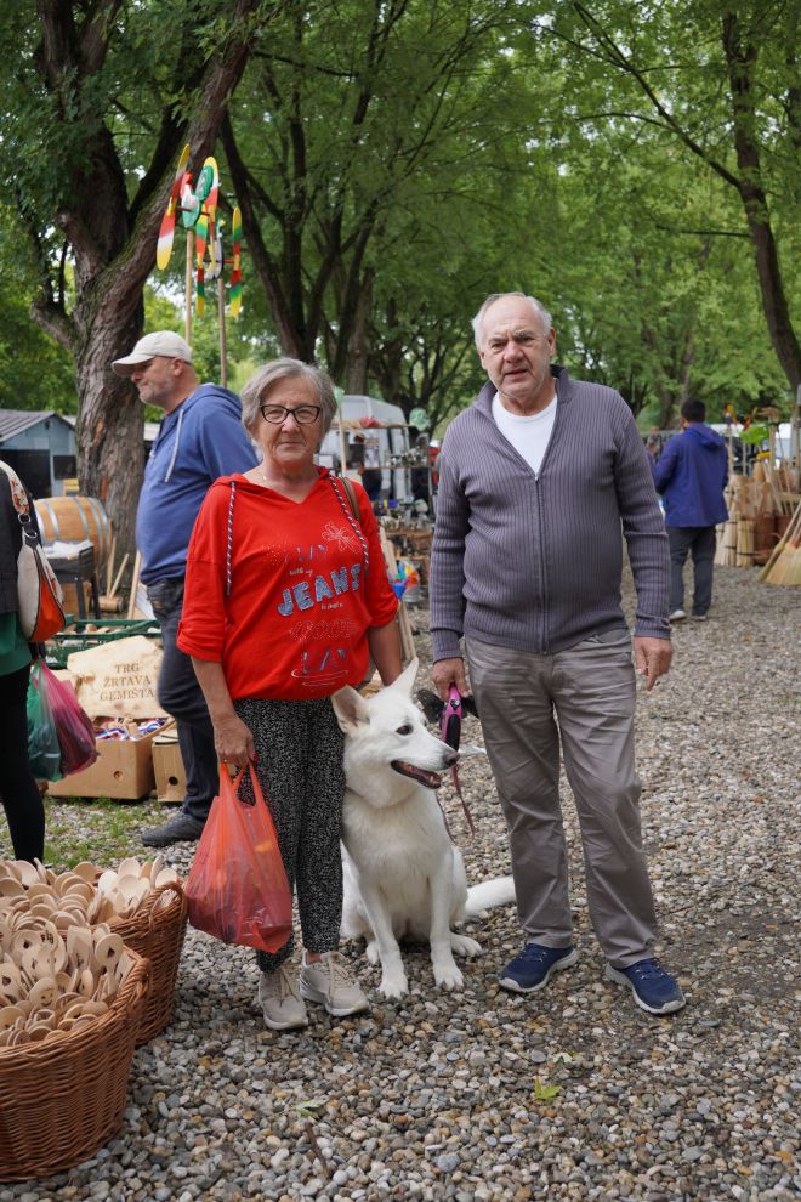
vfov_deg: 53.5
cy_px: 601
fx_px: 1191
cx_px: 400
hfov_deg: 37.2
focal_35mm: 36
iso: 100
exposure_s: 1/100
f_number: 3.2
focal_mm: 23.8
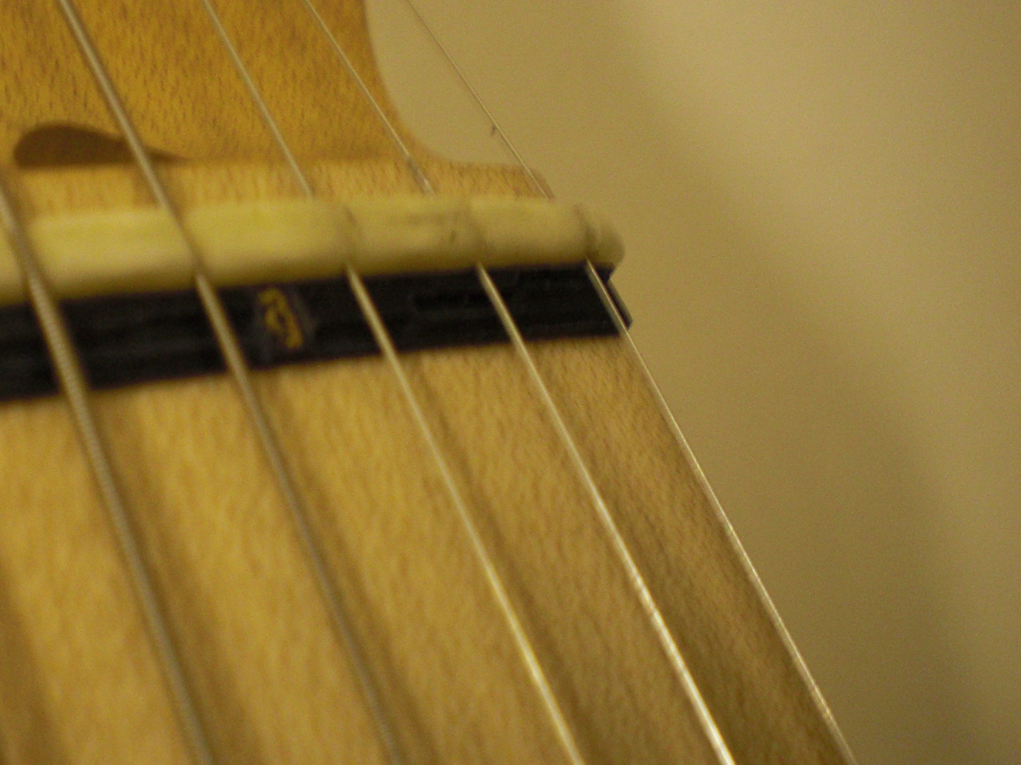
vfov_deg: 24.0
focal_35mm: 61
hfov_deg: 31.1
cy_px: 324
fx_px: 1799
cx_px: 258
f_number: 3.1
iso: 200
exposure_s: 1/8
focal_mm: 6.3
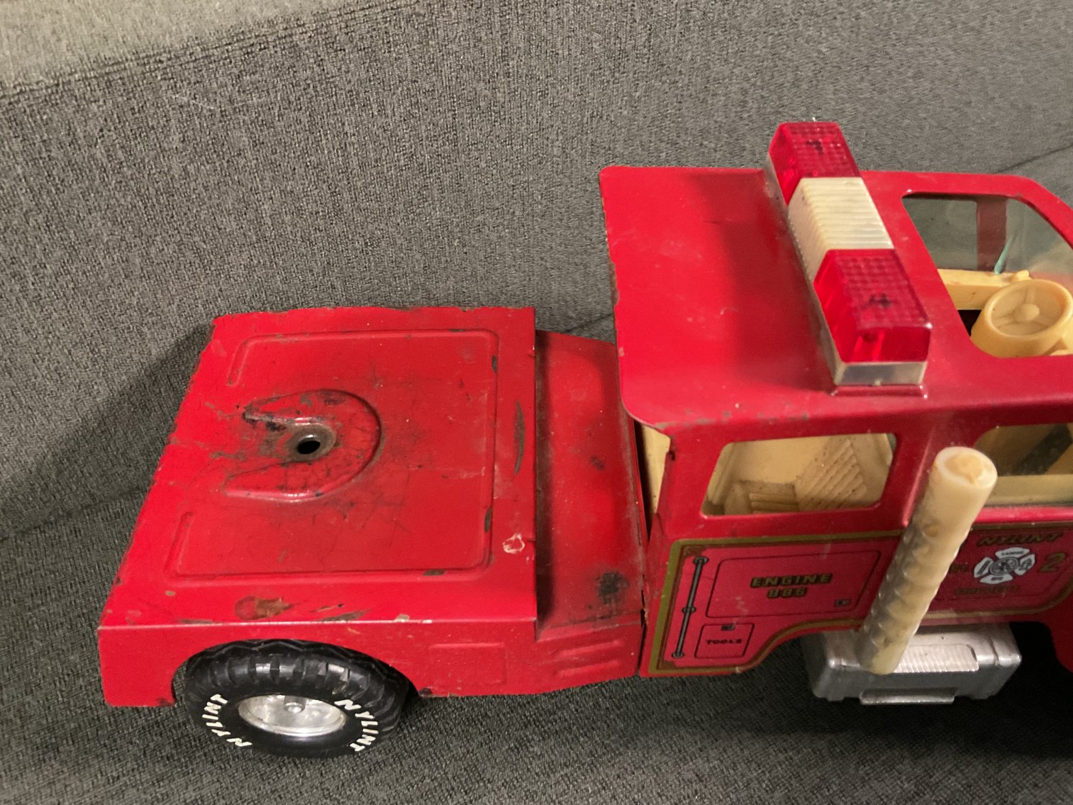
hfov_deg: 61.7
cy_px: 402
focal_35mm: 29
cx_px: 536
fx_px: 899
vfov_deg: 48.2
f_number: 1.8
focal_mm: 3
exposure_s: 1/25
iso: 400
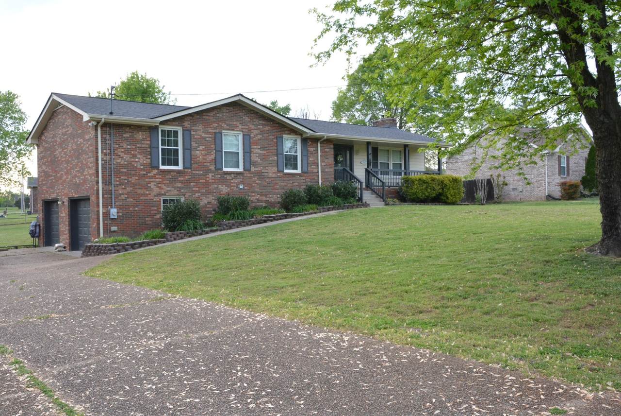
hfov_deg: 57.2
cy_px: 208
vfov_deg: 40.0
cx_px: 310
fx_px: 570
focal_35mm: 33
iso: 1600
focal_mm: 22
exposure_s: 1/125
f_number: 14
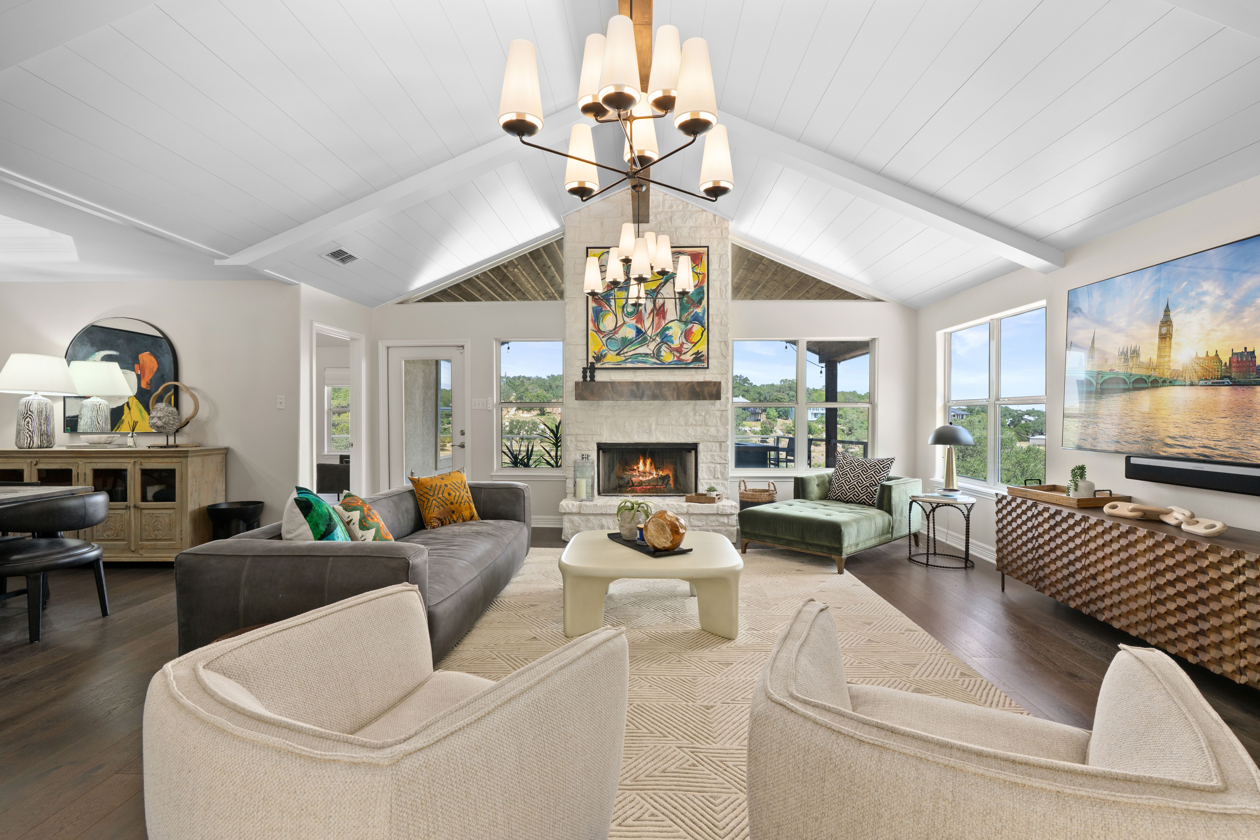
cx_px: 630
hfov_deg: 96.7
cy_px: 420
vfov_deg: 73.7
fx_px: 560
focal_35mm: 16
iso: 200
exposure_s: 1/4
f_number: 10
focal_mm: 16
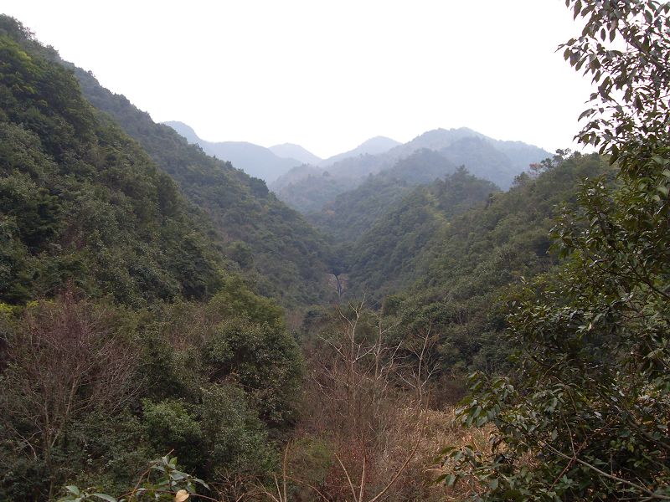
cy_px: 251
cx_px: 335
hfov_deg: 50.1
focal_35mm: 37
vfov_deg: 38.7
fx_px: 716
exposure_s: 1/180
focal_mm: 6.3
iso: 80
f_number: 2.8
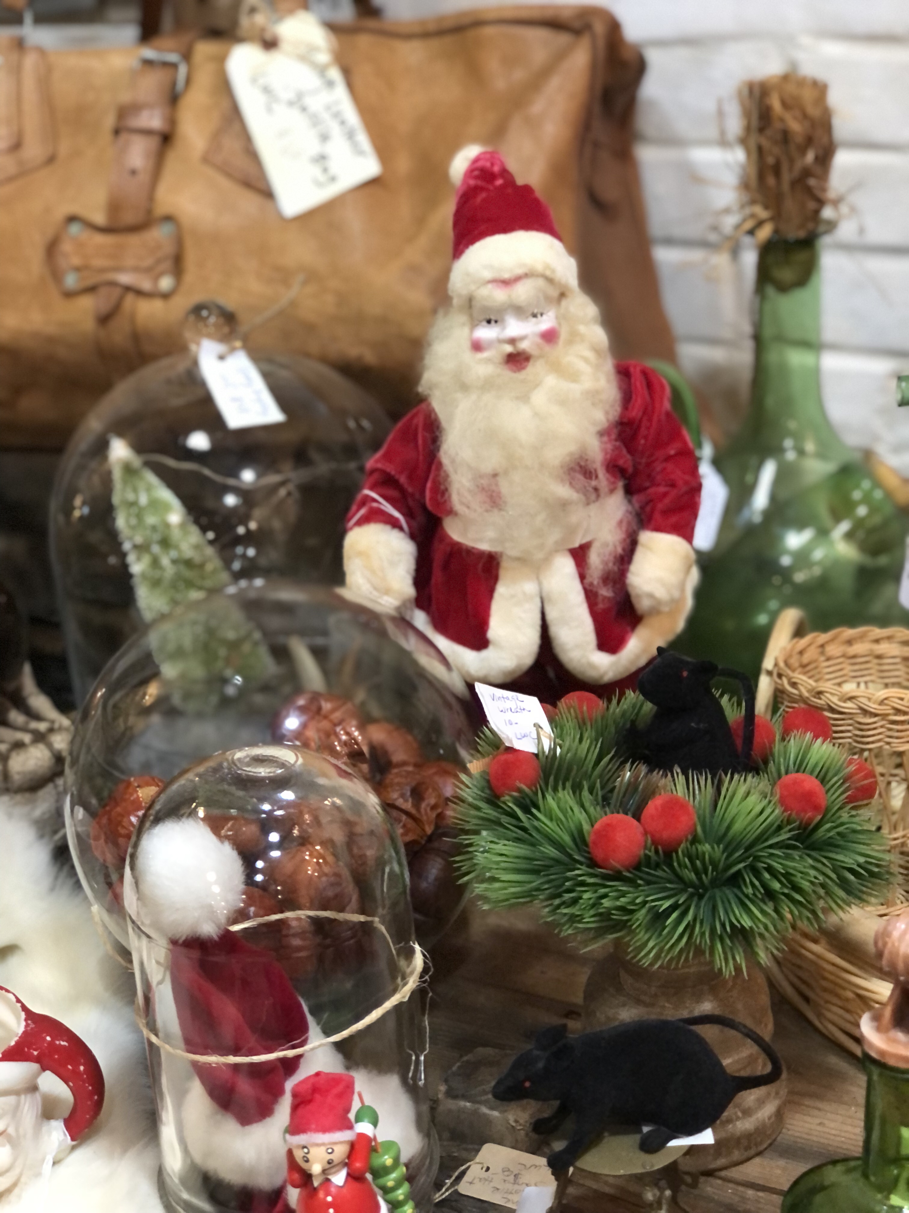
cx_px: 454
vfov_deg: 33.8
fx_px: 1996
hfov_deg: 25.7
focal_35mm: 57
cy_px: 606
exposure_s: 1/30
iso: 400
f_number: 2.8
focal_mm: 6.6
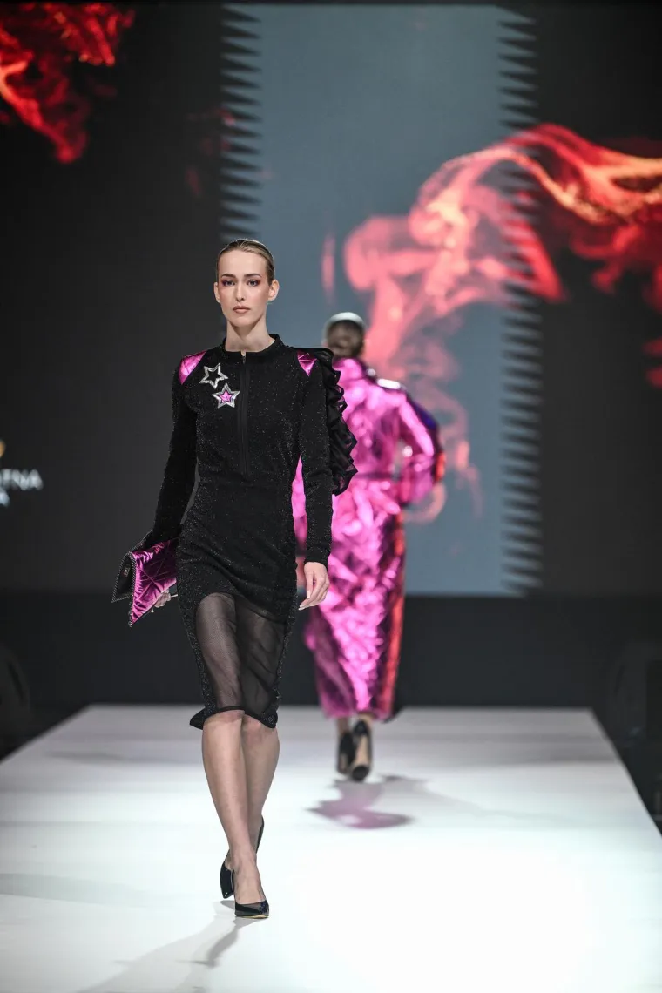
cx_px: 331
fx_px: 5516
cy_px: 496
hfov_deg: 6.9
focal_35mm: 200
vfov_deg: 10.3
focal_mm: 200
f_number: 2.8
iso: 2000
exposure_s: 1/640
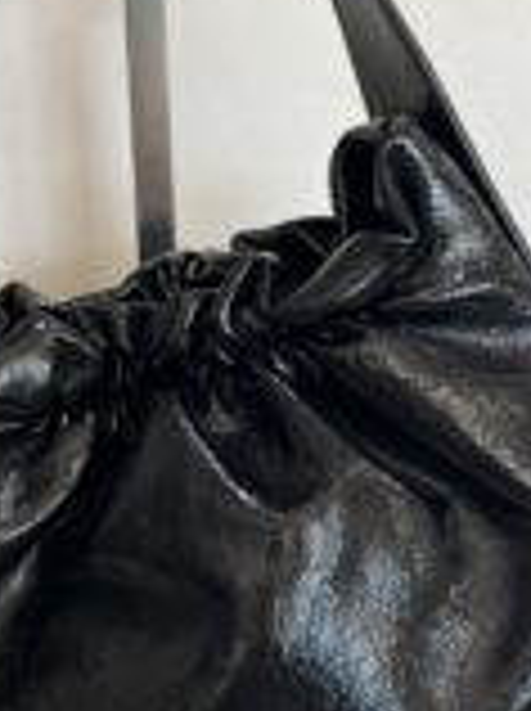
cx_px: 140
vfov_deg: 29.2
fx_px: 1354
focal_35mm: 66
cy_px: 472
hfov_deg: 22.0
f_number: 1.6
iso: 50
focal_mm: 5.1
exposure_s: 1/100
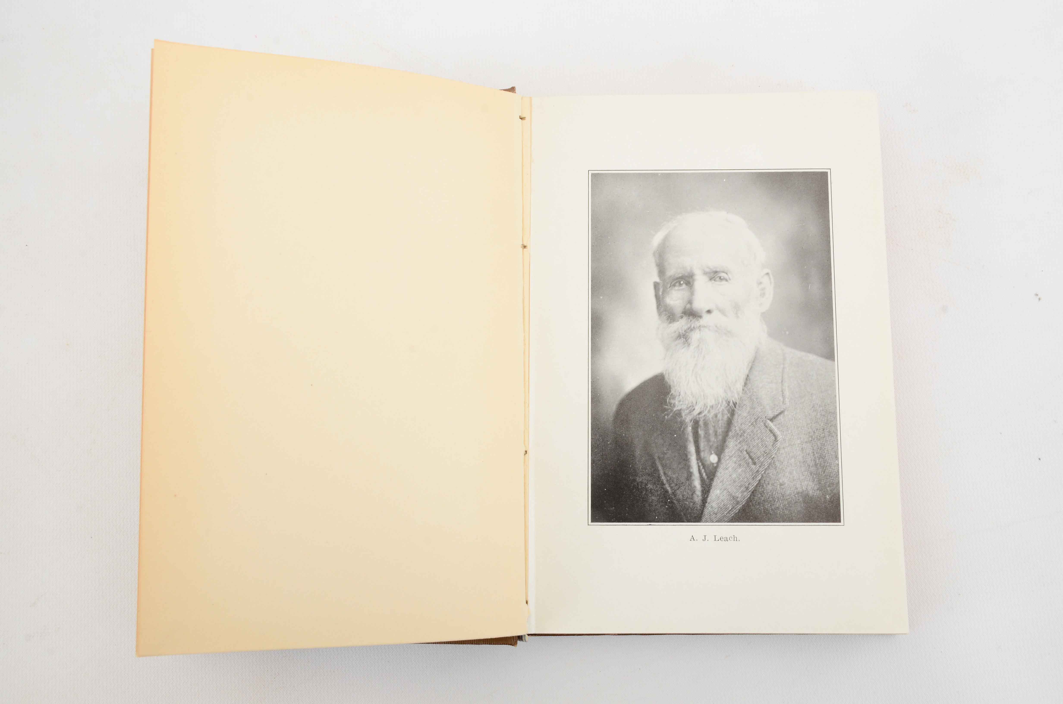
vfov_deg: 34.1
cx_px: 532
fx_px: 1149
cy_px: 352
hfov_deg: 49.6
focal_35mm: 39
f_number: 11
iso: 400
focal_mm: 26
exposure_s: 1/80
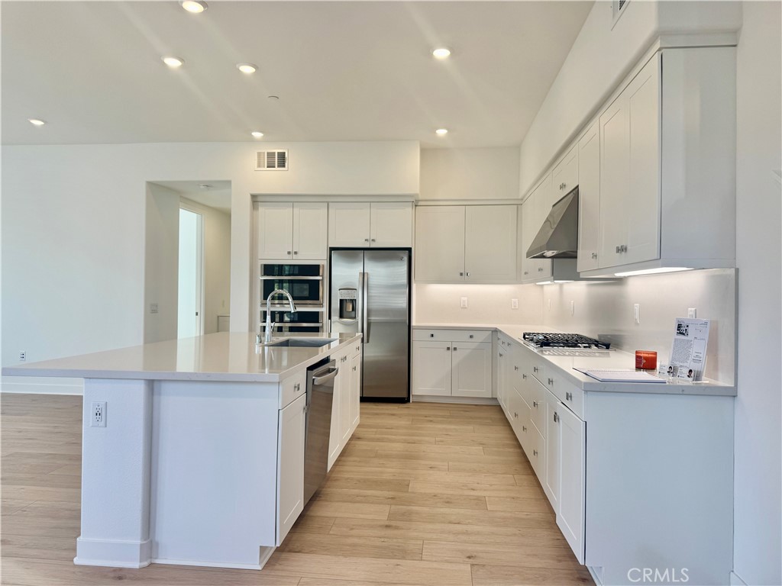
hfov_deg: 71.6
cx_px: 391
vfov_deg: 56.8
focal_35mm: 24
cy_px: 293
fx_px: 542
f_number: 1.78
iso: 80
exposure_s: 1/240
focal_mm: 6.76
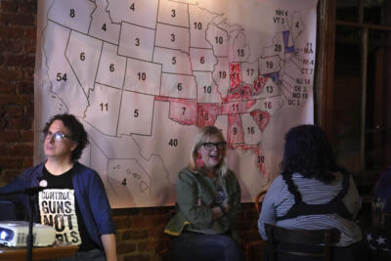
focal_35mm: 77
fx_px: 837
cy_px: 130
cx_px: 196
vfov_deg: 17.7
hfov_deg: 26.3
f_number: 2.8
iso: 5000
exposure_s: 1/40
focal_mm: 77
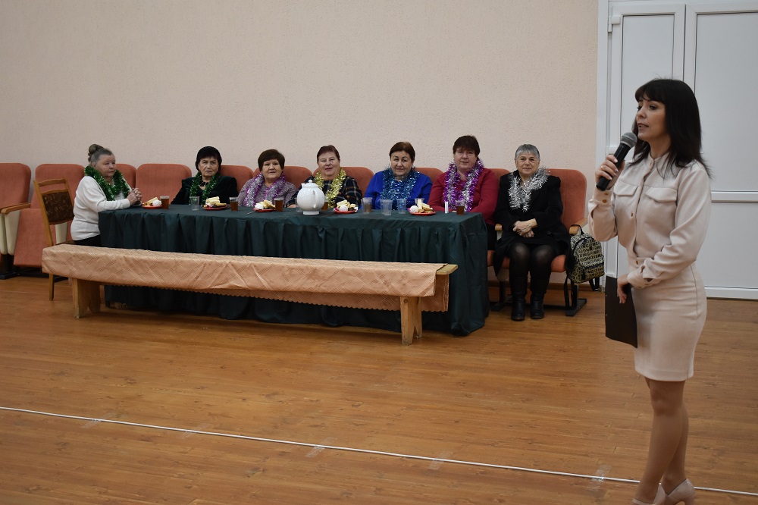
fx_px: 1010
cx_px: 379
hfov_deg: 41.1
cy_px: 252
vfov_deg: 28.1
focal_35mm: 48
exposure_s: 1/125
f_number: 4.5
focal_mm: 32
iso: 1100
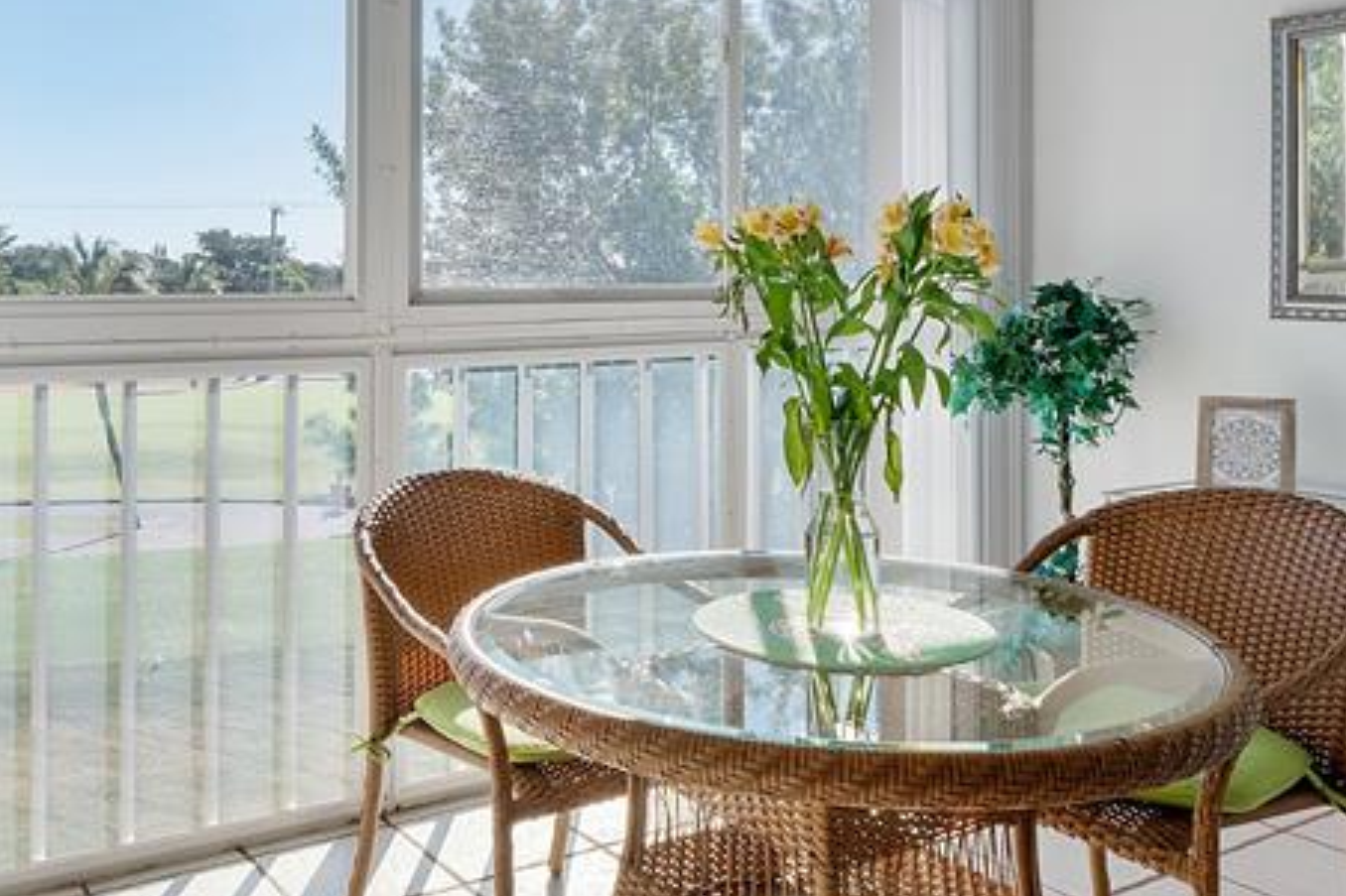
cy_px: 268
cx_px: 447
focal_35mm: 34
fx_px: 1271
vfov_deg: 38.2
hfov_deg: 54.7
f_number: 9
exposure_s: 1/640
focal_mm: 10
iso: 320
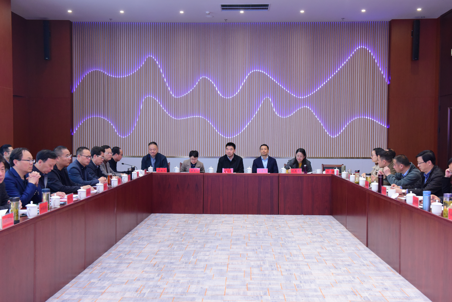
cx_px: 226
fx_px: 553
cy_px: 151
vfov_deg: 30.5
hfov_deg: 44.5
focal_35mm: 44
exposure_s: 1/100
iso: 2500
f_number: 5
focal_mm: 44
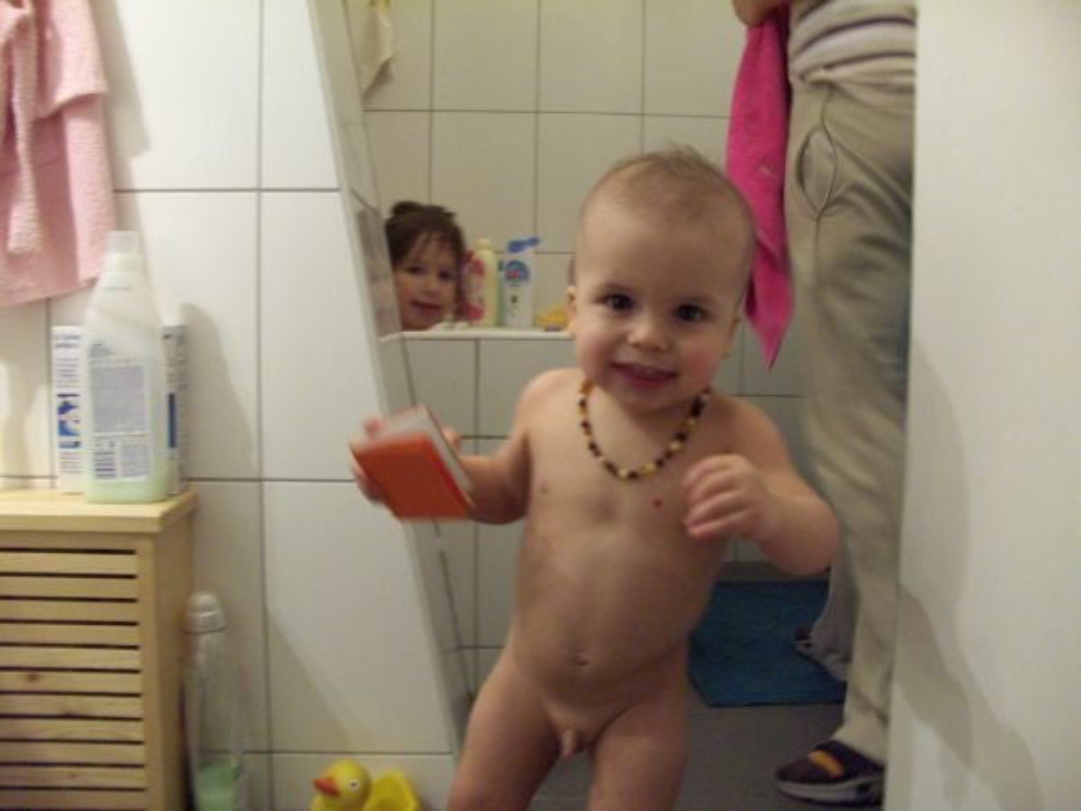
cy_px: 406
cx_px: 540
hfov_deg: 52.6
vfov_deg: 40.7
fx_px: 1093
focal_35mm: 35
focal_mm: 5.8
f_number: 2.6
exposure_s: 1/12.5
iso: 200
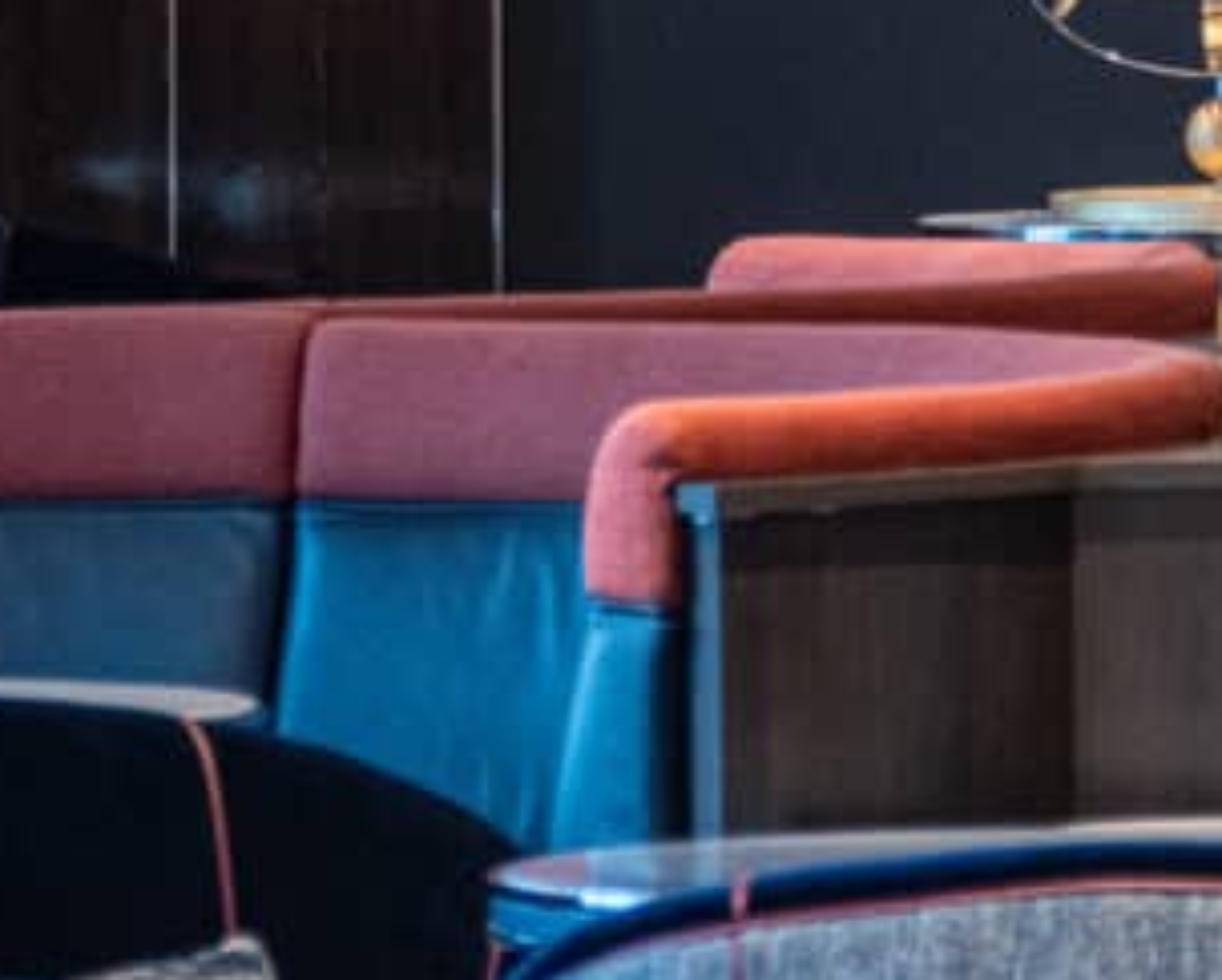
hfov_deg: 3.1
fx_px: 22372
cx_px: 1230
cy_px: -190
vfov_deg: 2.5
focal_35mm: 618
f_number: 6
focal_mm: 130
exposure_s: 1/20
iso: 800
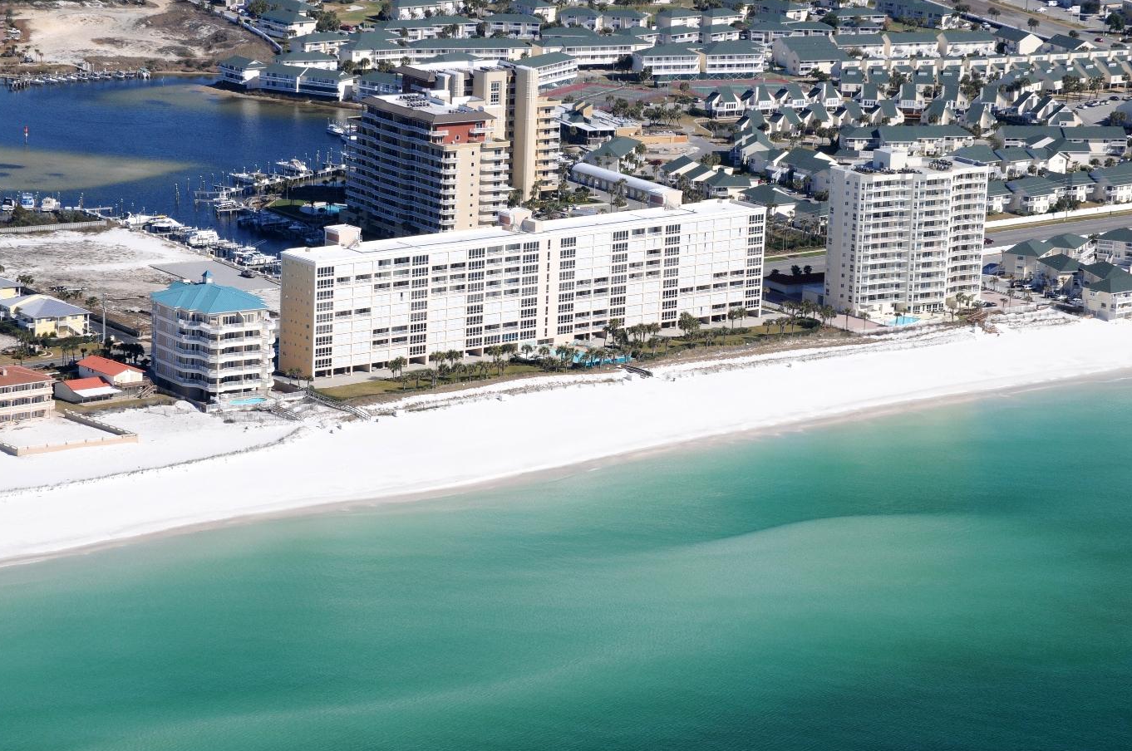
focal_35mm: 141
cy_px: 348
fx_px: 4413
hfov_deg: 14.6
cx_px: 547
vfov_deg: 9.7
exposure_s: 1/500
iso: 400
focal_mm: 85
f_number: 14
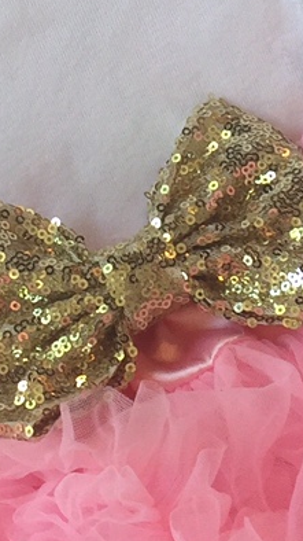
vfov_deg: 16.0
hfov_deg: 9.2
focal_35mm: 131
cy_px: -37
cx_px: 125
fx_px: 1875
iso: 32
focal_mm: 4.15
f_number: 2.2
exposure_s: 1/60
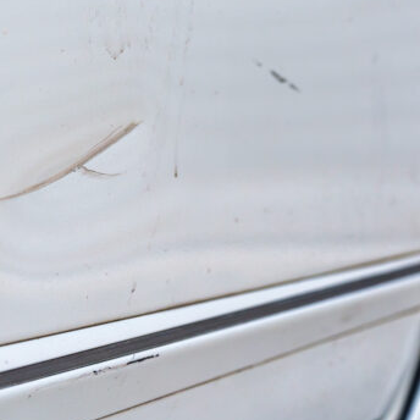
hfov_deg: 7.4
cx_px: 195
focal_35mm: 237
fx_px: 3253
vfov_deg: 7.4
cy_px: 115
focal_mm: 125
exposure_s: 1/125
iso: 640
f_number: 5.6
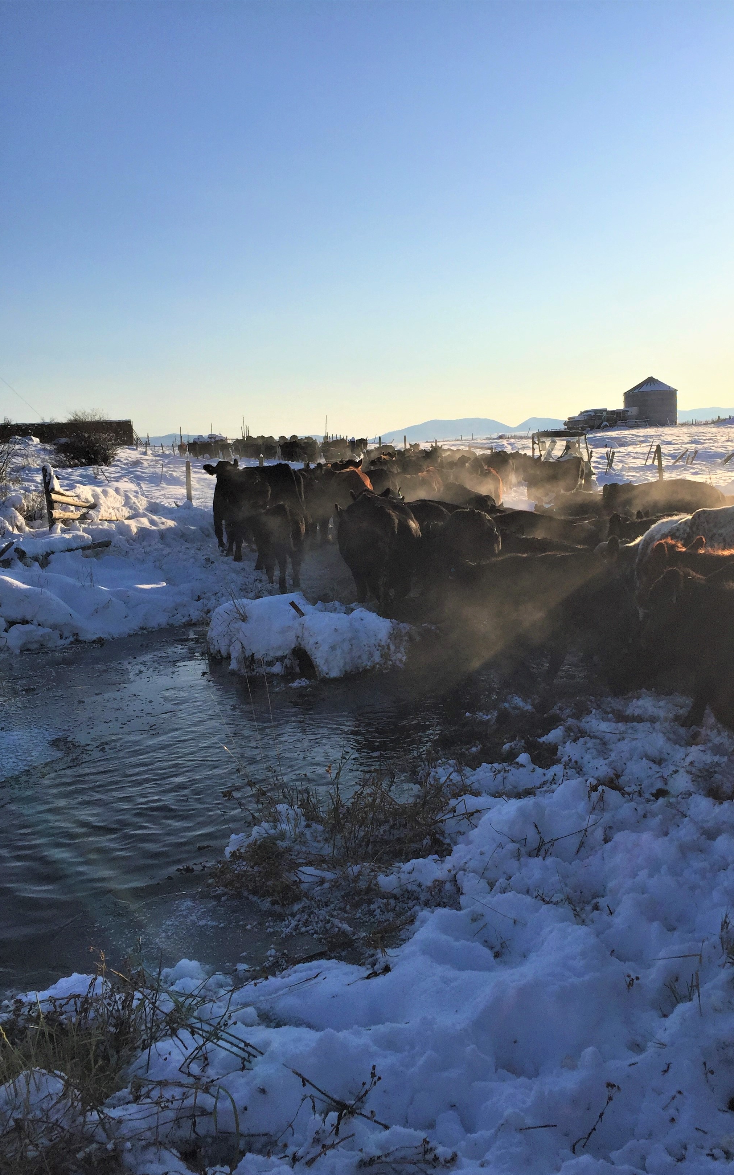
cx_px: 435
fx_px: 992
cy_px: 591
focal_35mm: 31
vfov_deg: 61.2
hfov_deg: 40.4
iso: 32
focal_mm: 4.15
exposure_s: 1/3597
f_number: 2.2
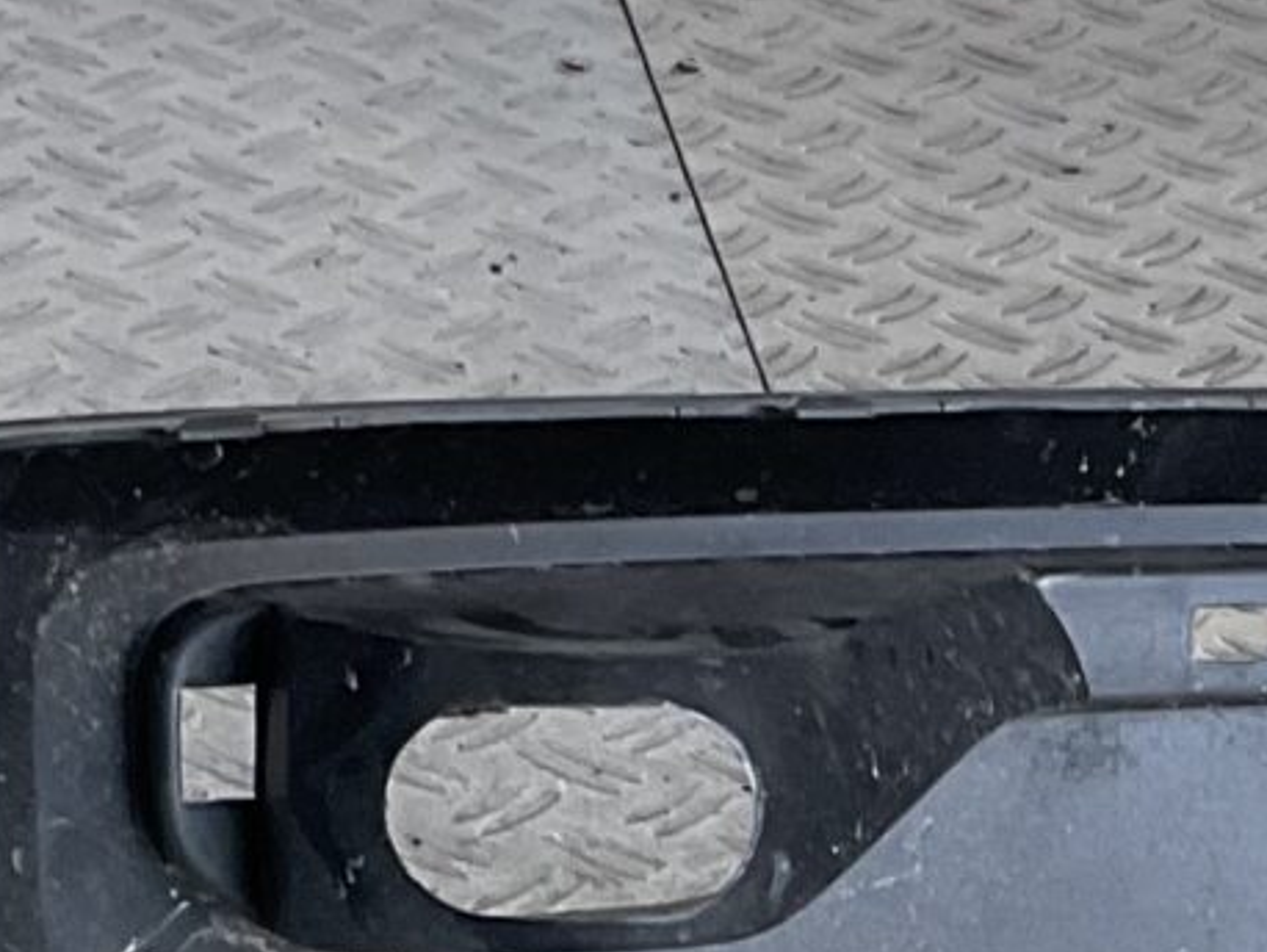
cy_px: 1165
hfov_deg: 12.1
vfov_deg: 9.1
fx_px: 5933
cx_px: 1115
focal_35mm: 162
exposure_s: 1/60
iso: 50
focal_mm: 3
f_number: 1.8
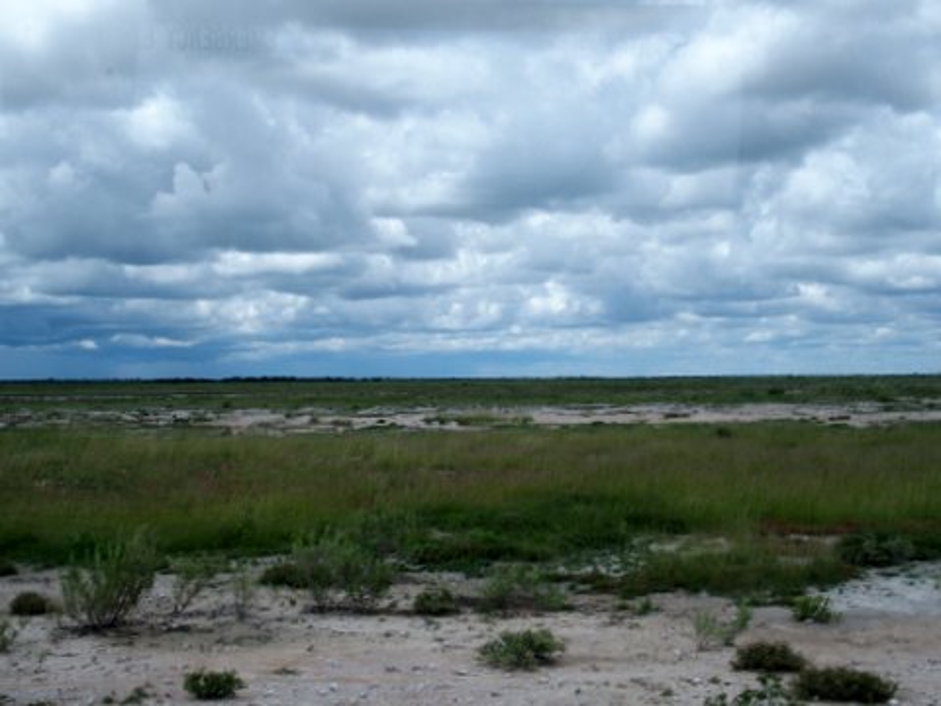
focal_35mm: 50
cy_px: 353
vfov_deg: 29.1
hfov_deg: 38.2
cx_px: 470
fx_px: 1359
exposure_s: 1/800
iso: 100
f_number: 4
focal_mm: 10.8
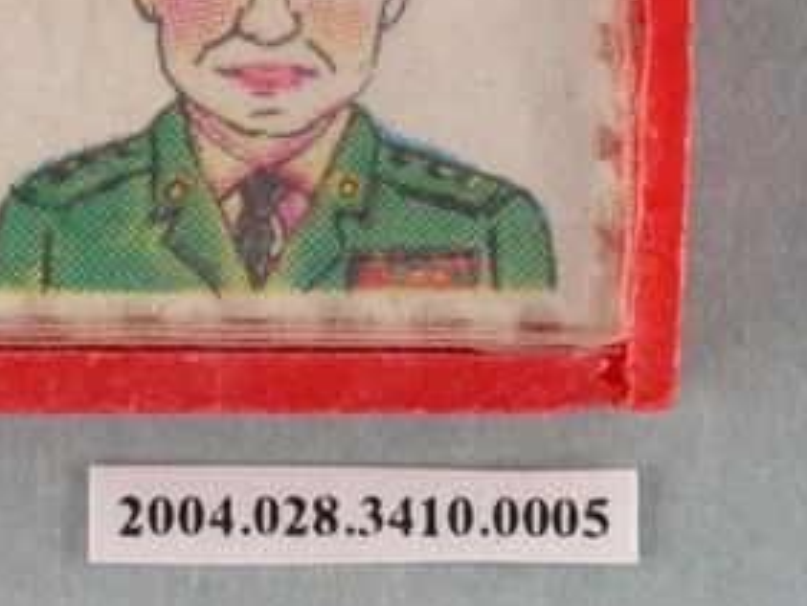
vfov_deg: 4.5
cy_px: 115
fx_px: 7650
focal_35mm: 328
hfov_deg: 6.0
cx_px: 221
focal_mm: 29.9
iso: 200
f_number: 6.2
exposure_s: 1/30
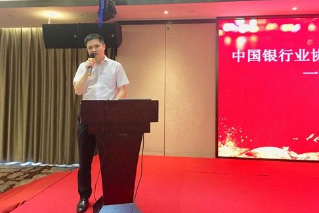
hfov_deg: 60.3
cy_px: 91
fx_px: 275
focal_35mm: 31
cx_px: 157
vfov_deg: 42.2
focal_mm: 4.15
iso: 125
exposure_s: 1/17
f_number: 2.2
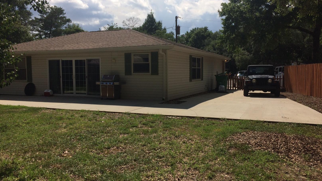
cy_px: 89
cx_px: 163
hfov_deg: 61.0
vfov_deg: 36.7
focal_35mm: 32
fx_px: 273
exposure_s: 1/4115
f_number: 2.2
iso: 32
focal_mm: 4.15
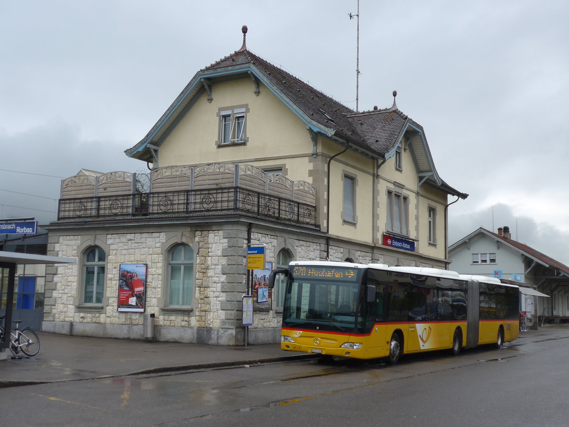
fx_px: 756
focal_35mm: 46
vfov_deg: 31.5
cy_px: 214
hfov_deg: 41.2
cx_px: 284
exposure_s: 1/640
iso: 80
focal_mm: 9.5
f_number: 3
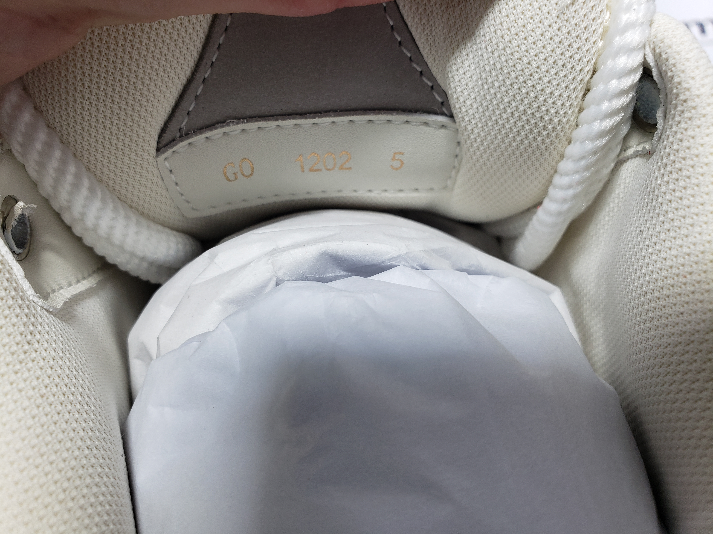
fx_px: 536
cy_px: 267
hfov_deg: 67.3
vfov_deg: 53.1
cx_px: 356
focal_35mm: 26
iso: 50
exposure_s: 1/109
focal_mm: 4.3
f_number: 2.4
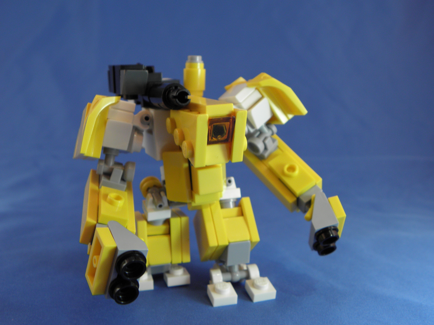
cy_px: 162
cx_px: 217
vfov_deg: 37.7
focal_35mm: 38
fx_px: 476
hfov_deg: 49.0
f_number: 3.2
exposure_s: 1/15
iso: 125
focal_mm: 6.85
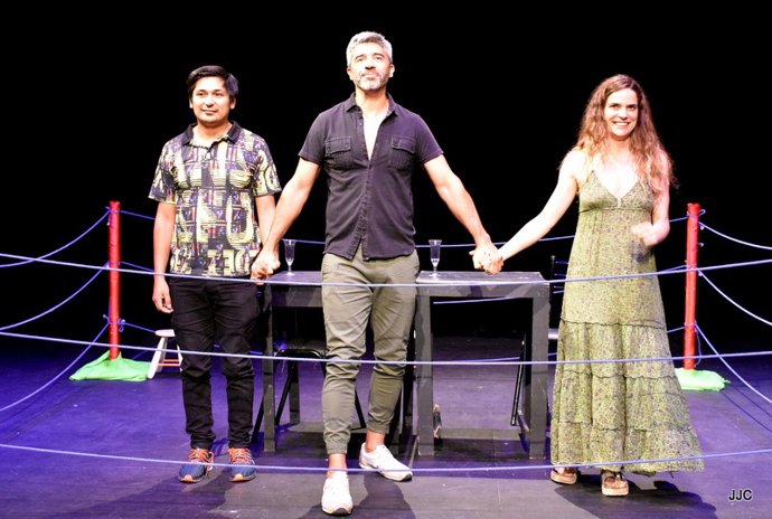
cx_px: 386
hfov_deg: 53.0
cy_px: 260
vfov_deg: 37.1
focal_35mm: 36
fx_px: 774
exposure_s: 1/60
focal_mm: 24
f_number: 3.8
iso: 4500
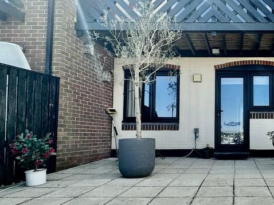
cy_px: 124
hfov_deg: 53.9
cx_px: 236
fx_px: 237
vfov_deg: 46.5
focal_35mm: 30
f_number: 2.2
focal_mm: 2.22
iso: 40
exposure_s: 1/530
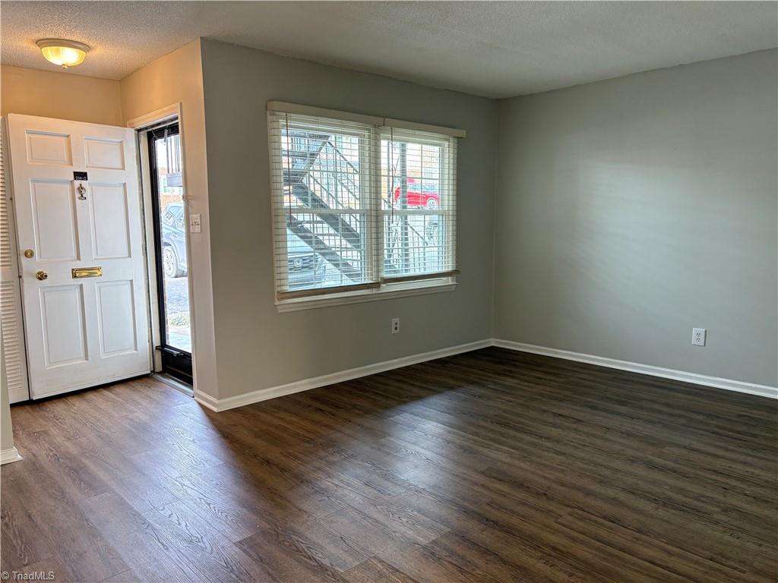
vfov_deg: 53.1
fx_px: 584
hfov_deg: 67.3
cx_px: 389
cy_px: 292
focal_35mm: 26
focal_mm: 5.96
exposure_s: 1/60
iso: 160
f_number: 1.6
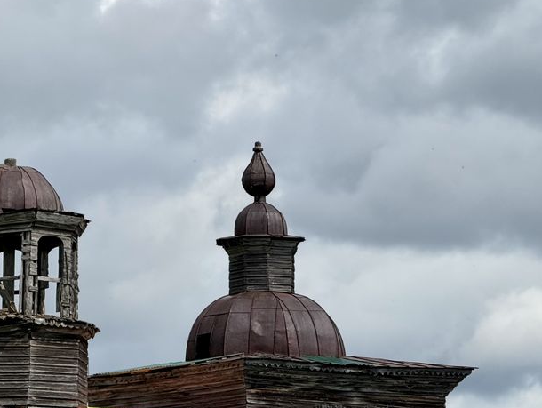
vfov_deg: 6.3
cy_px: 360
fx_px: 3700
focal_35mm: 236
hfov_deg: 8.4
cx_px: 159
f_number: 2.8
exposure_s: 1/2283
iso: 50
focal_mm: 15.66
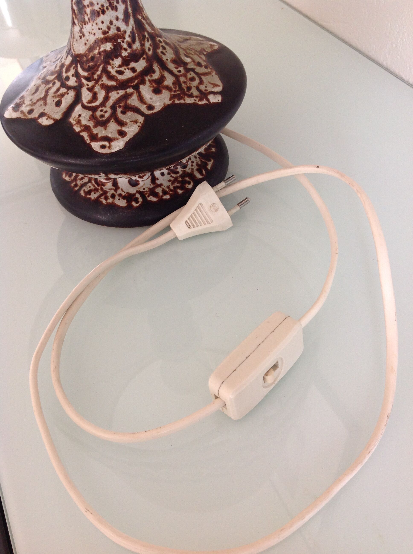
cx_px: 206
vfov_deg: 52.7
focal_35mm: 35
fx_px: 558
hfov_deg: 40.6
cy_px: 277
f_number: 2.4
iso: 100
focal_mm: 4.28
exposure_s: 1/15
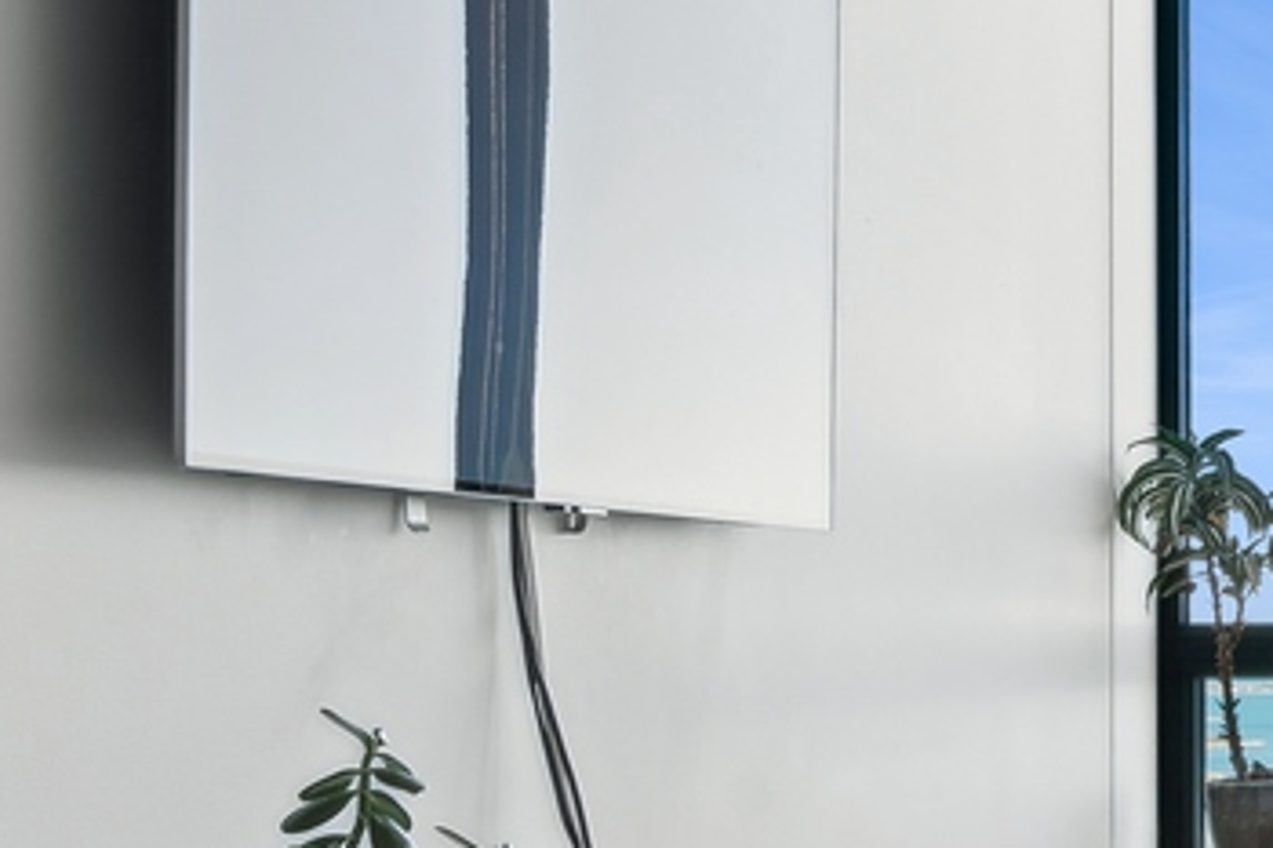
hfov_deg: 18.0
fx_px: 2297
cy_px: 626
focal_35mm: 65
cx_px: 2668
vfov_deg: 20.7
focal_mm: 14
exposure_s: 1/13
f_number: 10
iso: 100
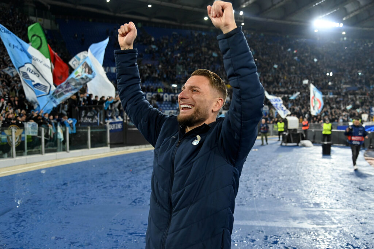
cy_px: 124
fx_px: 363
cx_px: 187
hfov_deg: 54.5
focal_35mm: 35
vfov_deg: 37.8
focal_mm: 35
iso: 2500
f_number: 4.5
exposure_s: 1/800
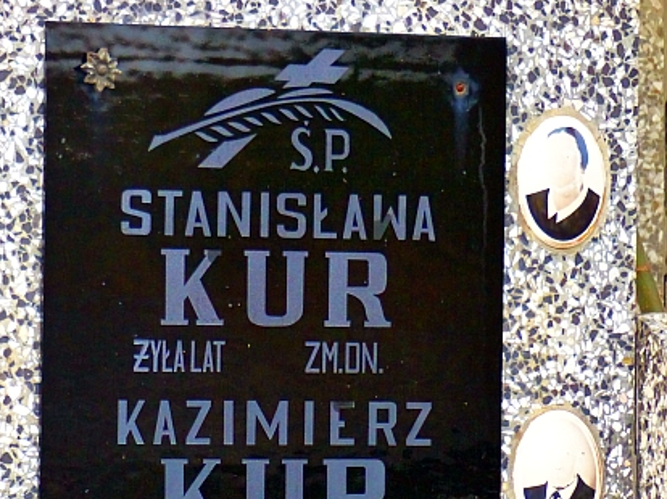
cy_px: 364
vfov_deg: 5.0
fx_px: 5719
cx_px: 274
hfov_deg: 6.7
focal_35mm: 297
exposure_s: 1/50
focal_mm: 34.5
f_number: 2.8
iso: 400
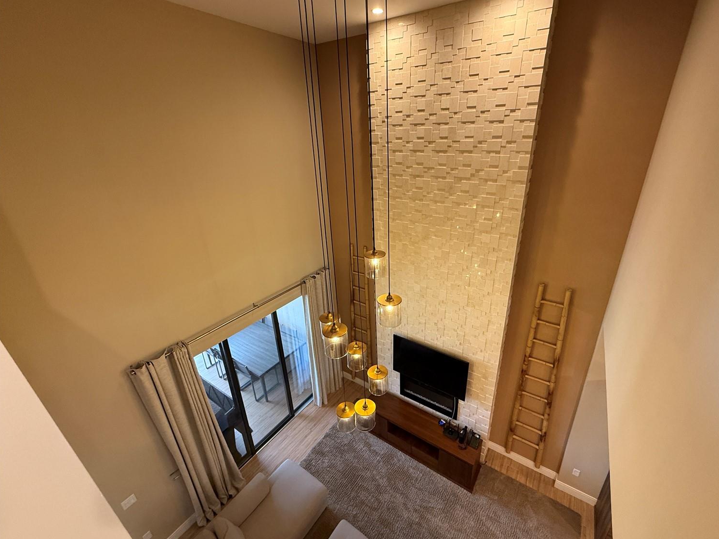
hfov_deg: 98.0
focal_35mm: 15
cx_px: 383
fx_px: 312
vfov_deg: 81.7
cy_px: 258
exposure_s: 1/60
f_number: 2.2
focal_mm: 2.22
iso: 320
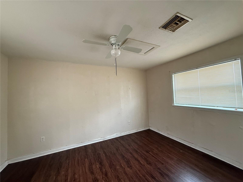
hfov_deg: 102.1
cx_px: 122
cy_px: 91
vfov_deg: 85.7
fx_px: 98
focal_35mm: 14
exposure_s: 1/60
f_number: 2.2
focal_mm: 2.22
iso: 400
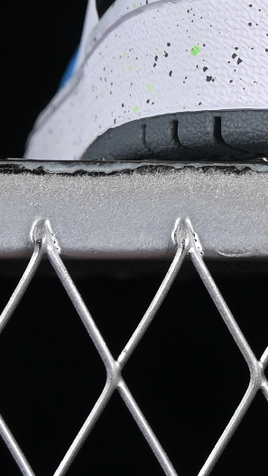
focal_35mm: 414
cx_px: 659
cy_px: -347
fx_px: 5230
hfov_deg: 2.9
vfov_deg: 5.2
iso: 160
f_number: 7.1
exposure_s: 1/60
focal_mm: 50
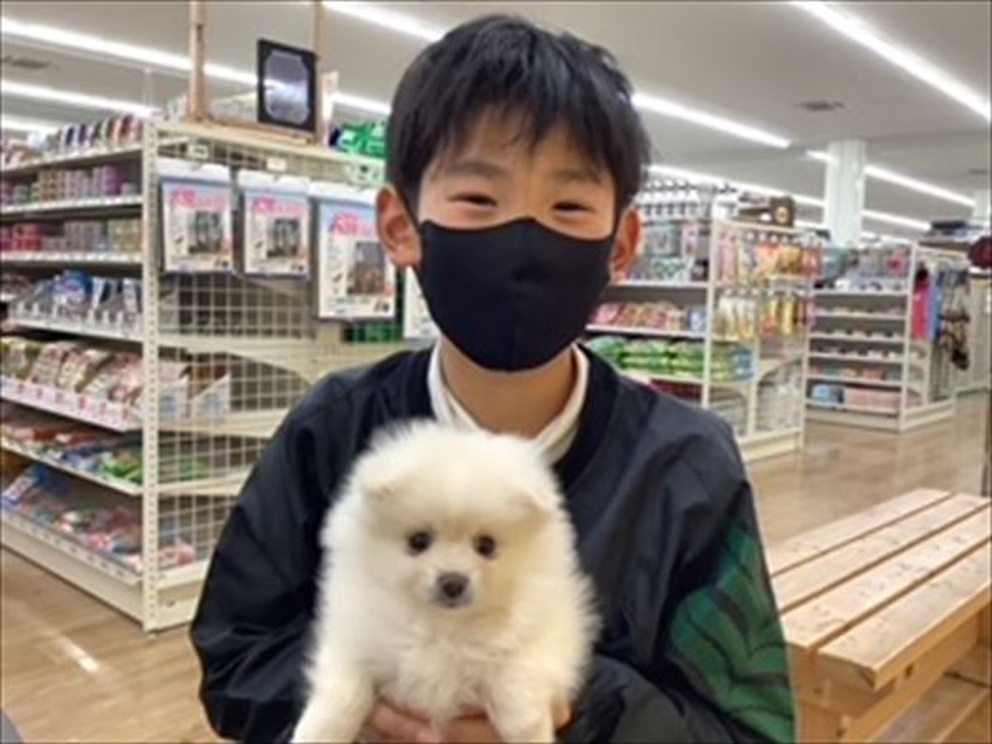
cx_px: 496
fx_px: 888
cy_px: 372
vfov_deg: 45.4
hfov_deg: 58.4
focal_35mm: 31
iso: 160
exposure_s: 1/50
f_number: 2.4
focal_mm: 3.3
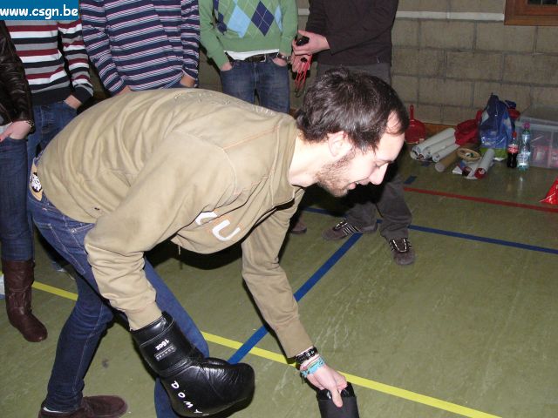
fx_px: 661
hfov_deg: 45.8
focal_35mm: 41
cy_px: 209
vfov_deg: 35.1
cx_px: 279
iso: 300
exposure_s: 1/60
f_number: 2.8
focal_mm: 6.8
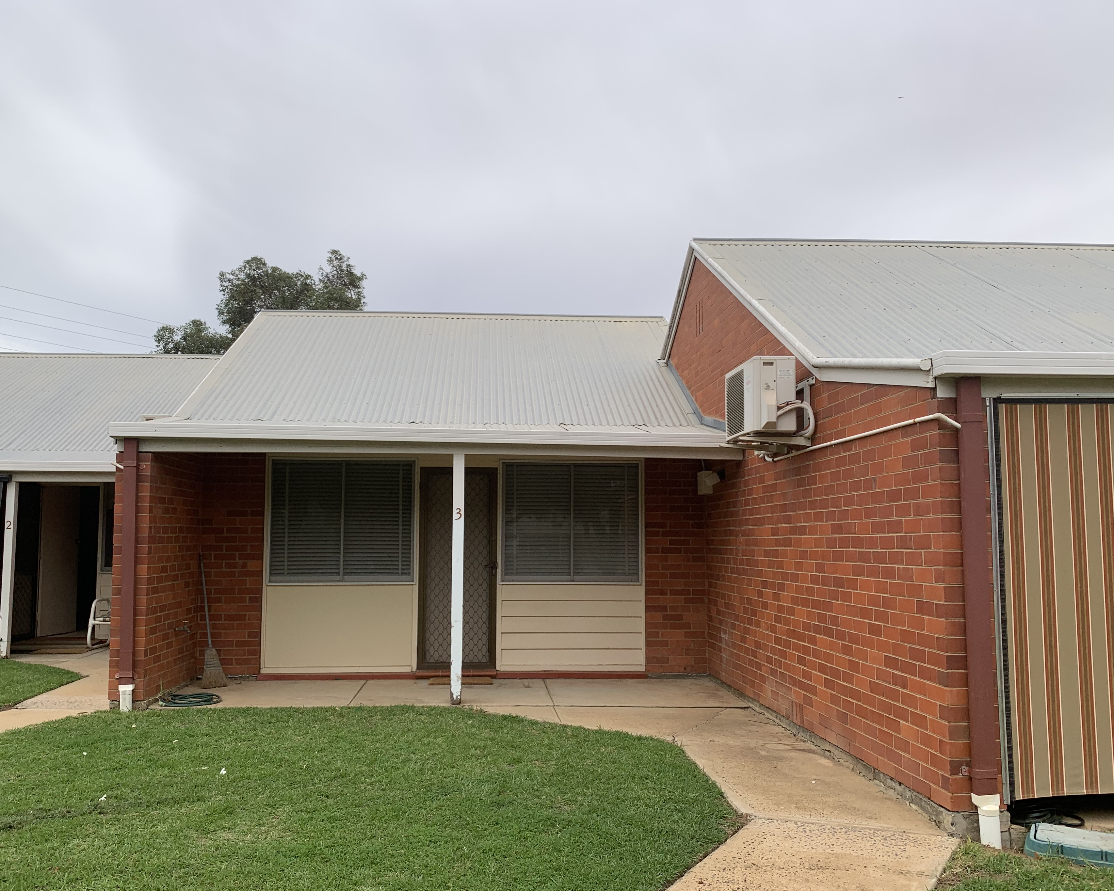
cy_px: 485
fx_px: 989
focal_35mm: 30
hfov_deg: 58.7
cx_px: 533
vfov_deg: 48.4
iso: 25
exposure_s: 1/1992
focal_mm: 4.25
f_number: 1.8
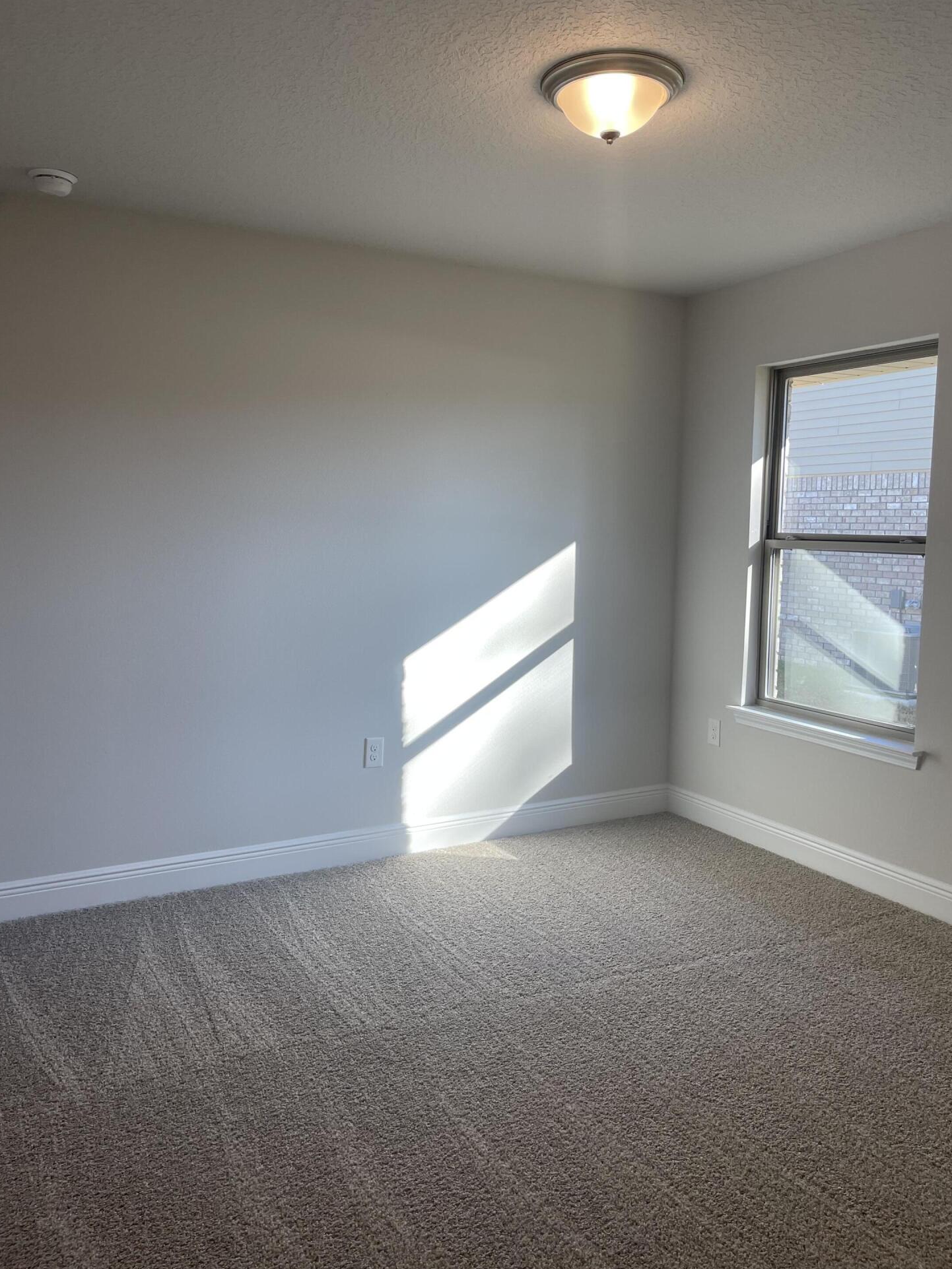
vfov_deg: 67.3
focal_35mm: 26
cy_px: 612
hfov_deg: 53.1
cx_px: 479
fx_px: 953
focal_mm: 5.1
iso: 50
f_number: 1.6
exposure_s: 1/120
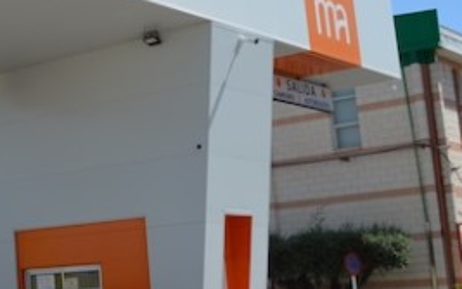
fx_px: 995
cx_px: -185
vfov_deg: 16.5
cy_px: 119
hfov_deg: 22.5
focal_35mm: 79
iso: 100
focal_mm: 18
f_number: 8
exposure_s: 1/250
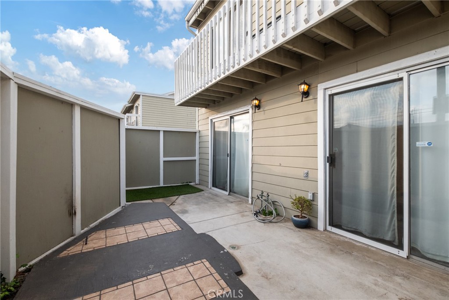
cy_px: 150
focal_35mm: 15
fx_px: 187
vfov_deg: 77.3
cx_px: 224
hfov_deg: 100.4
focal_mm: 10
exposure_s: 1/125
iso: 200
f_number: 9
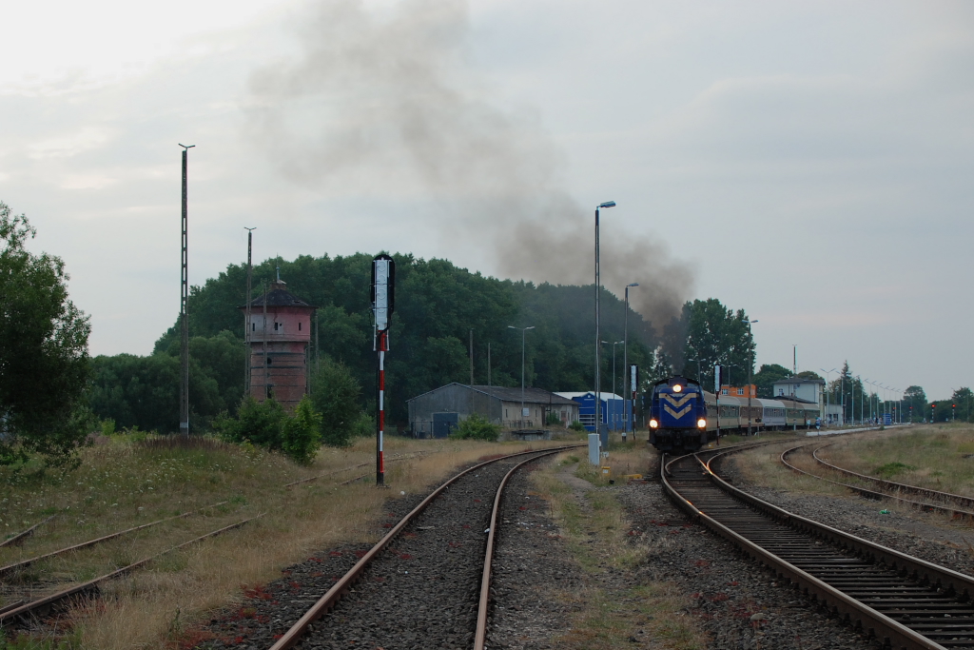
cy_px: 325
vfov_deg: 25.8
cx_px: 487
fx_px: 1421
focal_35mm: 52
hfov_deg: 37.8
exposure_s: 1/160
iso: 500
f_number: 3.5
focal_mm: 35
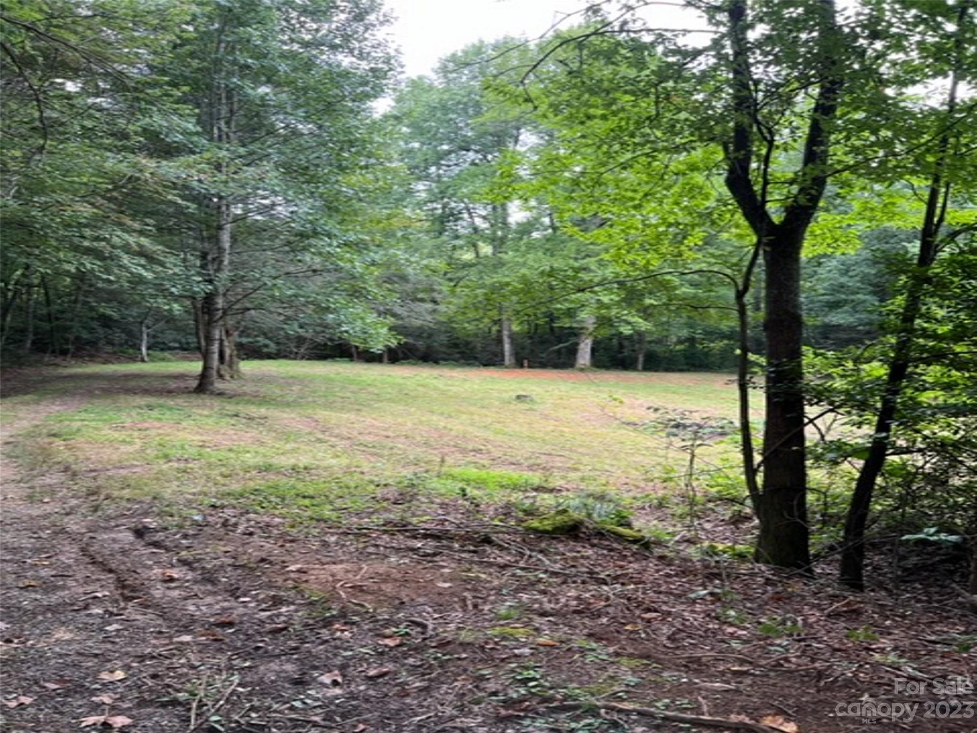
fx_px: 734
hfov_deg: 67.3
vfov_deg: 53.1
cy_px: 366
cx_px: 488
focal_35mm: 26
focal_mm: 5.7
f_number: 1.5
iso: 40
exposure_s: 1/223
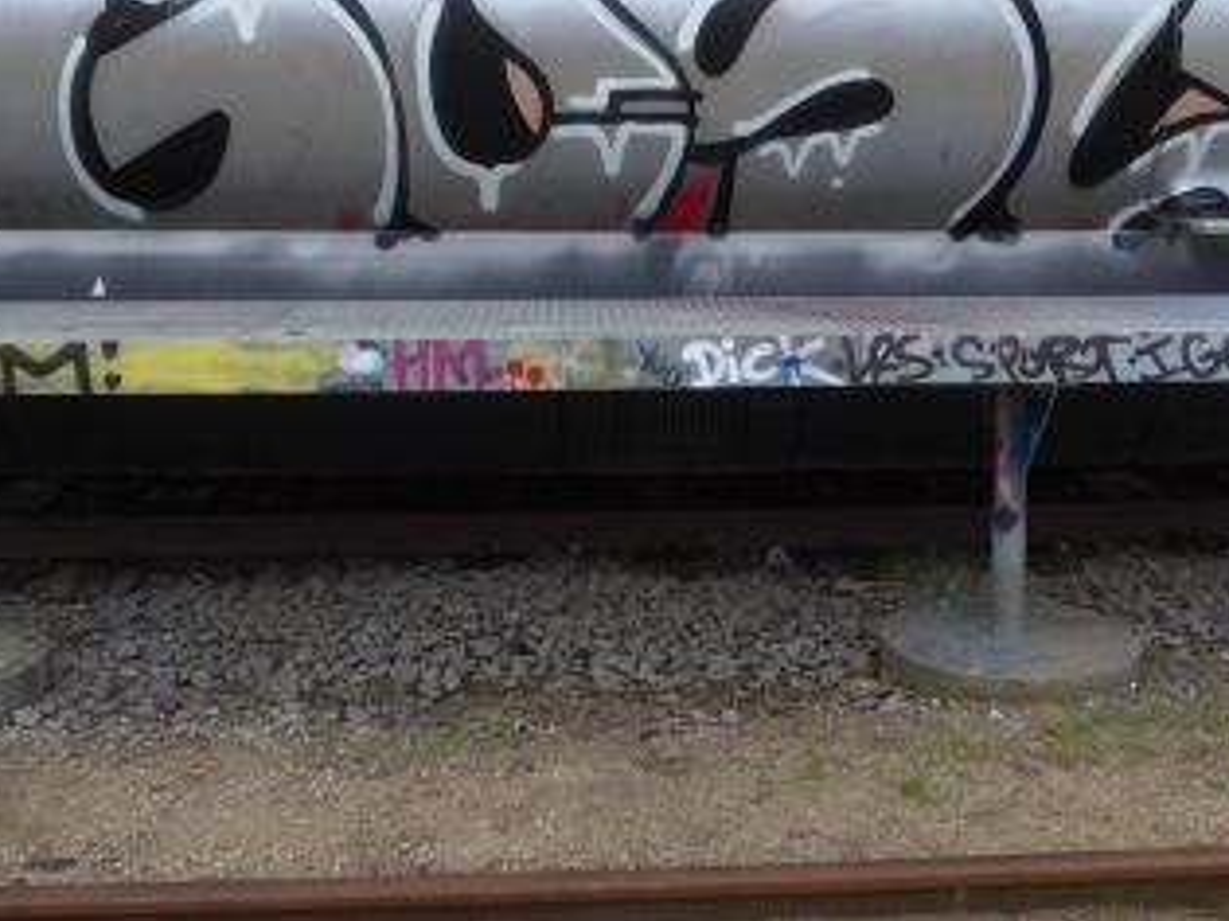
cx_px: 694
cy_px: 197
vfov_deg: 30.8
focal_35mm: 46
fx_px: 1633
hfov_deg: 41.2
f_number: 2
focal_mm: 6
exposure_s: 1/60
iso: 160
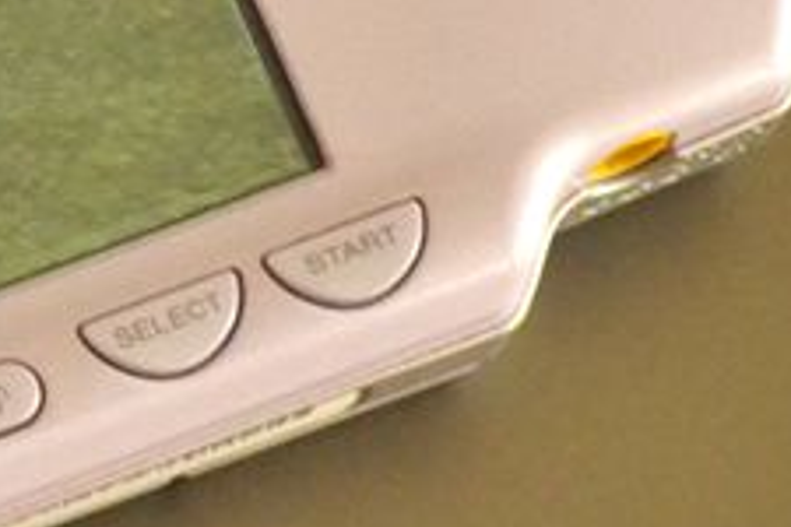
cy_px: 184
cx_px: -696
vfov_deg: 5.0
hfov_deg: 7.3
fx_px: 5998
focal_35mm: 273
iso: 2800
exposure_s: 1/60
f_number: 5.3
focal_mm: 40
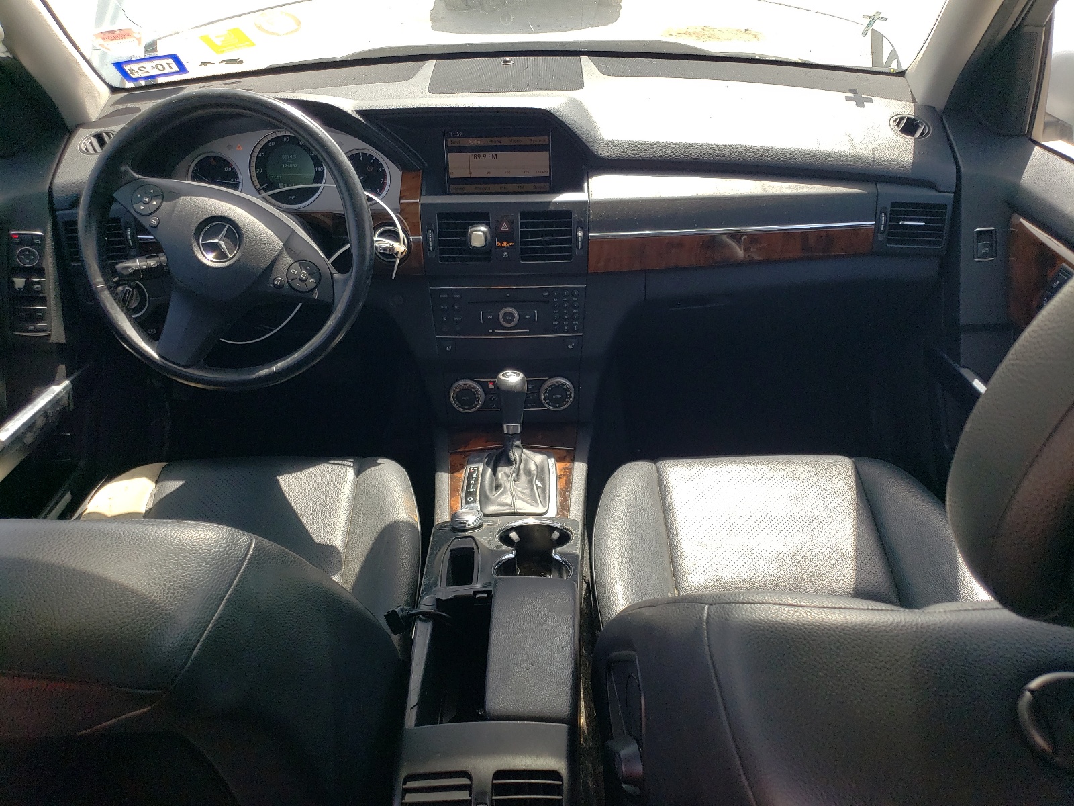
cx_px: 537
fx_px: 807
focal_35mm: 26
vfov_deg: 53.1
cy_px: 403
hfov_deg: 67.3
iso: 50
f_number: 1.5
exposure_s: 1/714
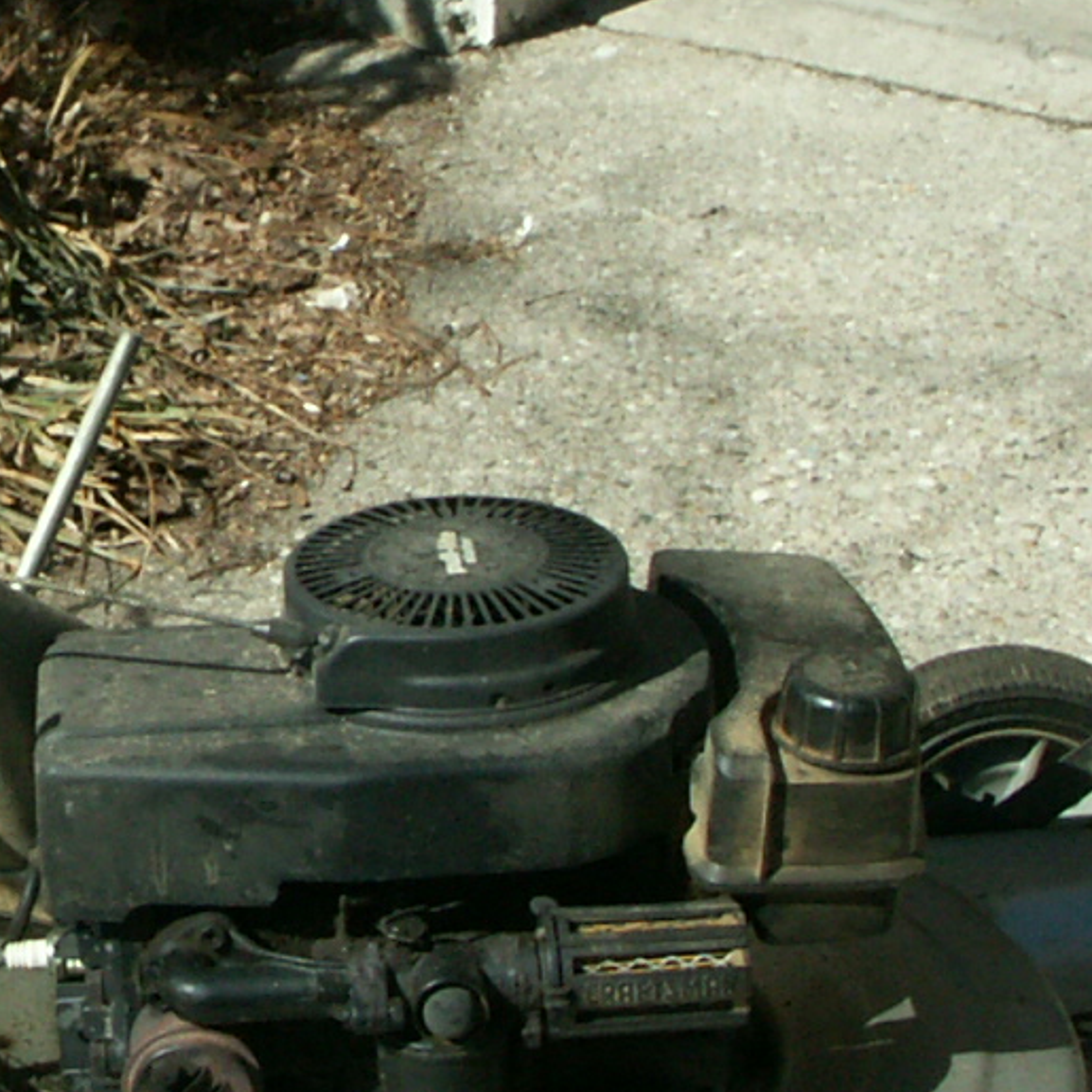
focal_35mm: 100
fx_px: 3569
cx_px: -108
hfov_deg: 16.9
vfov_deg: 17.4
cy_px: 471
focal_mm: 7.2
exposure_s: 1/500
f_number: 8
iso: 100
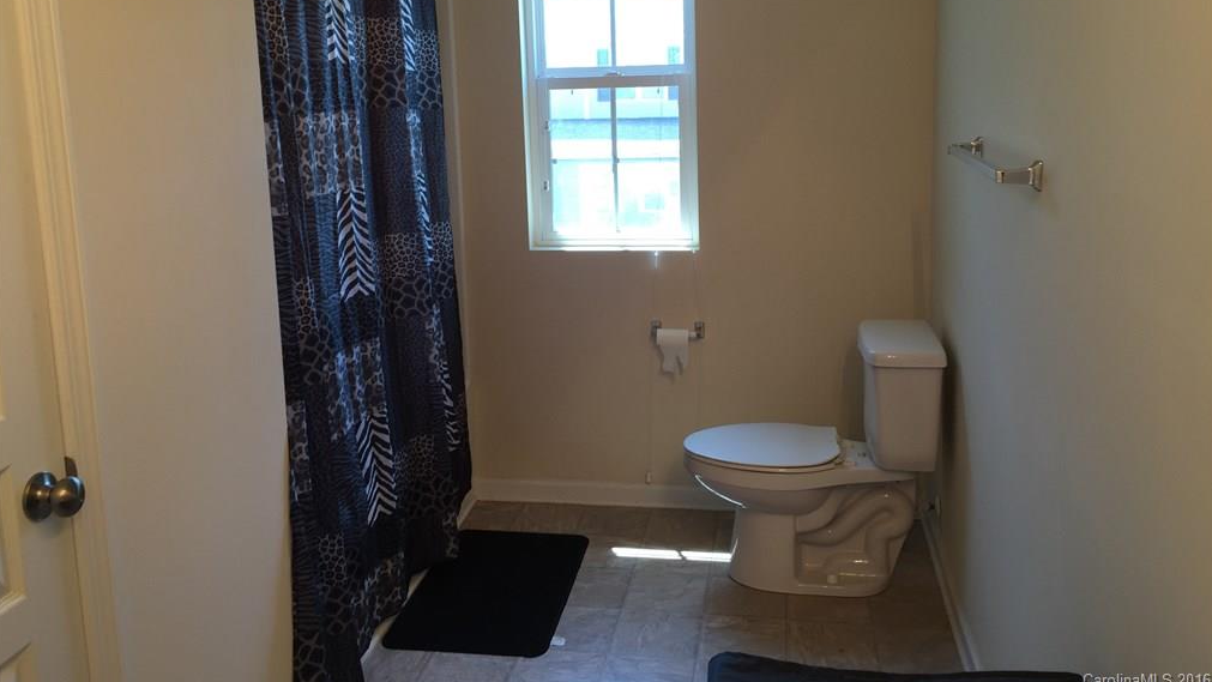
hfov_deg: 61.0
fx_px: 1029
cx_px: 607
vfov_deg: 36.3
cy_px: 231
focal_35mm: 32
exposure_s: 1/40
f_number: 2.2
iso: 32
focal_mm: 4.15
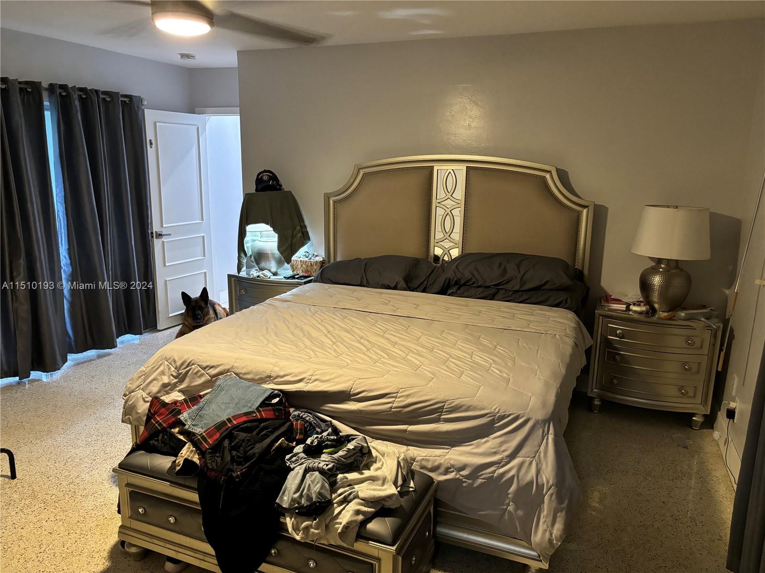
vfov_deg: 53.1
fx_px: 575
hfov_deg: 67.3
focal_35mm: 26
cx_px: 382
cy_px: 286
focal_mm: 5.96
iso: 500
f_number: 1.6
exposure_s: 1/40
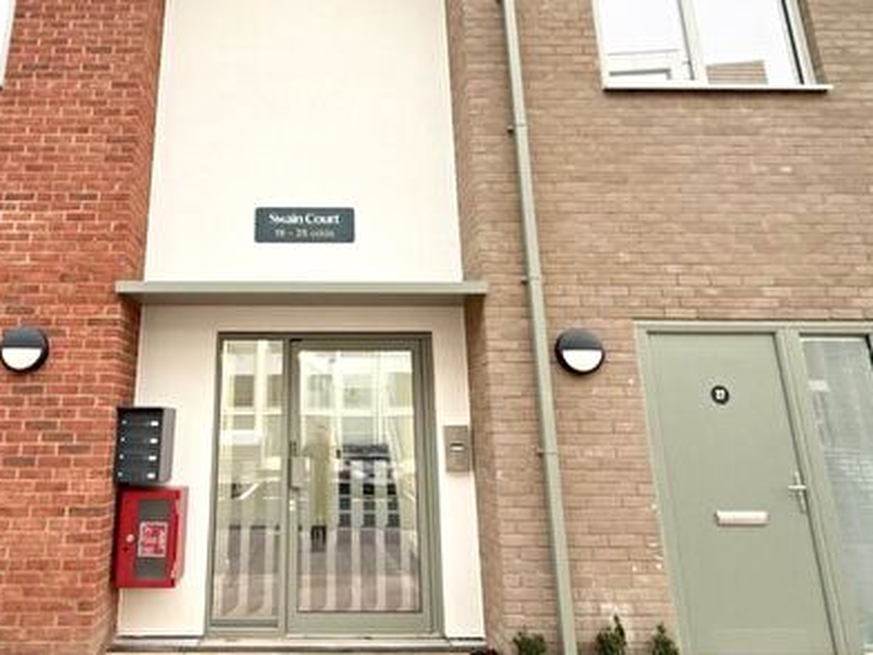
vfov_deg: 54.5
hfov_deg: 68.2
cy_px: 264
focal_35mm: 25
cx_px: 321
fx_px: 630
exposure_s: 1/99
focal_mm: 2.22
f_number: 2.2
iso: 100
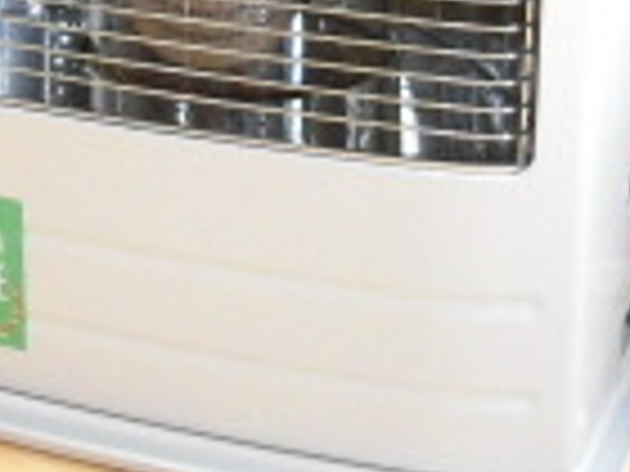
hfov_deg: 17.9
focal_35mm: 110
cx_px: 248
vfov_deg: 13.1
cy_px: -94
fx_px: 2002
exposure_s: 1/60
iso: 200
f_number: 3.1
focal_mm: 4.3
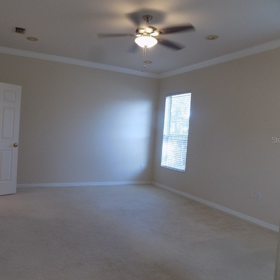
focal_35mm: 28
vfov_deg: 57.3
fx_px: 256
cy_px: 139
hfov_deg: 56.9
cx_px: 114
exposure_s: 1/30
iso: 125
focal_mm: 4
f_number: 3.1
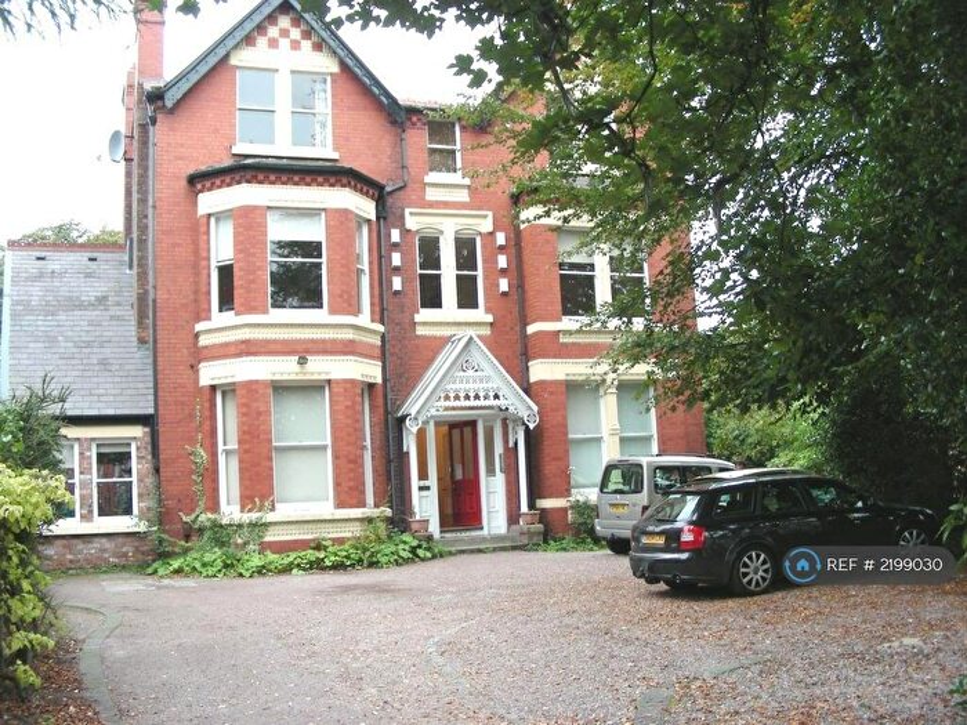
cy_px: 362
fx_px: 1062
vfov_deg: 37.7
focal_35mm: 38
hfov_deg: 49.0
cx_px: 484
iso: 102
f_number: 3.5
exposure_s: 1/30
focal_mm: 6.3
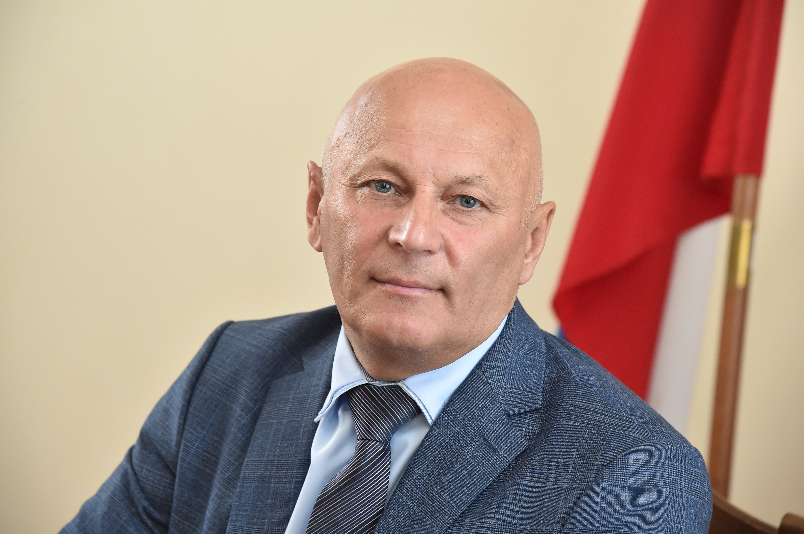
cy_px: 267
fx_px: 2677
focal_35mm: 120
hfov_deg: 17.1
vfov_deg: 11.4
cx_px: 402
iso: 5000
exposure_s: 1/100
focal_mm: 120
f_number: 5.6
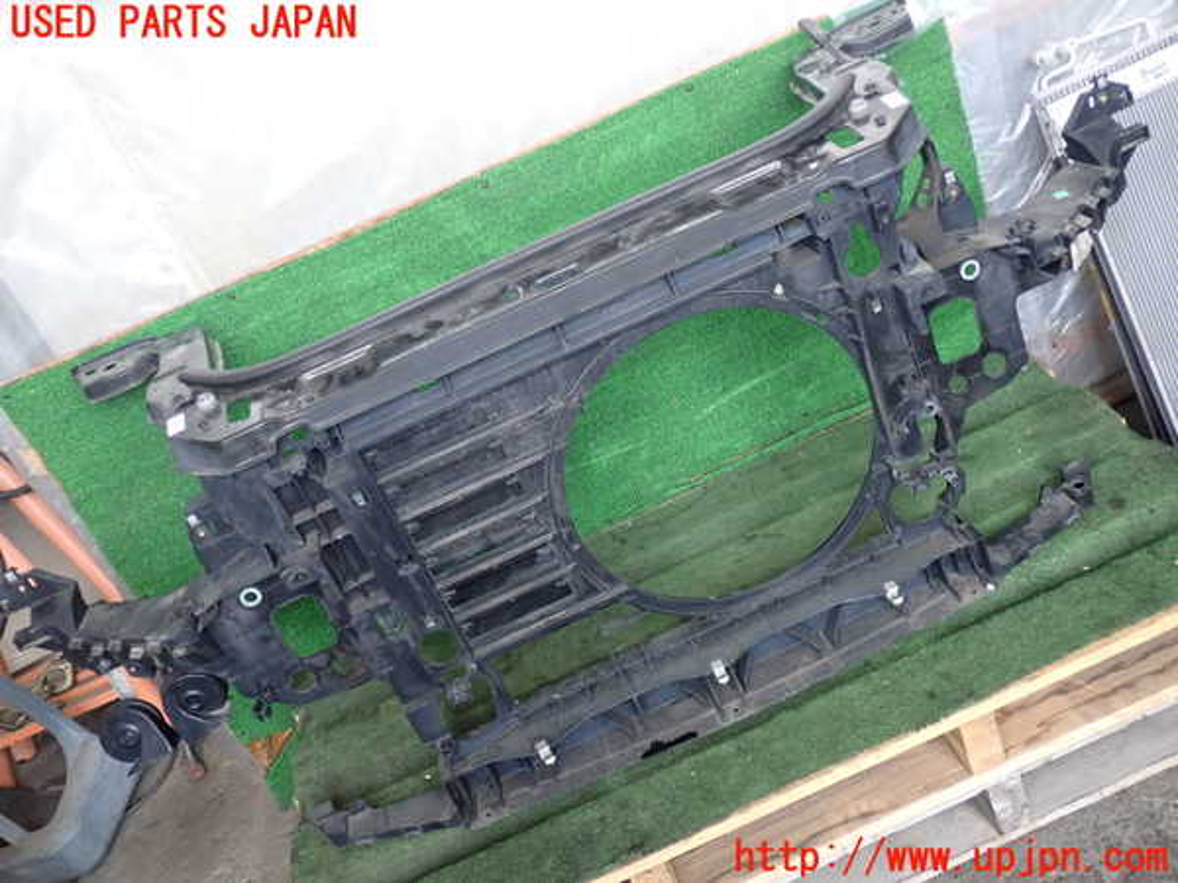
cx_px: 589
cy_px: 442
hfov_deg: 51.4
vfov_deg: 39.7
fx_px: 1225
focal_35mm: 36
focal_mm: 6.37
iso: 250
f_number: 2.5
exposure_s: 1/125
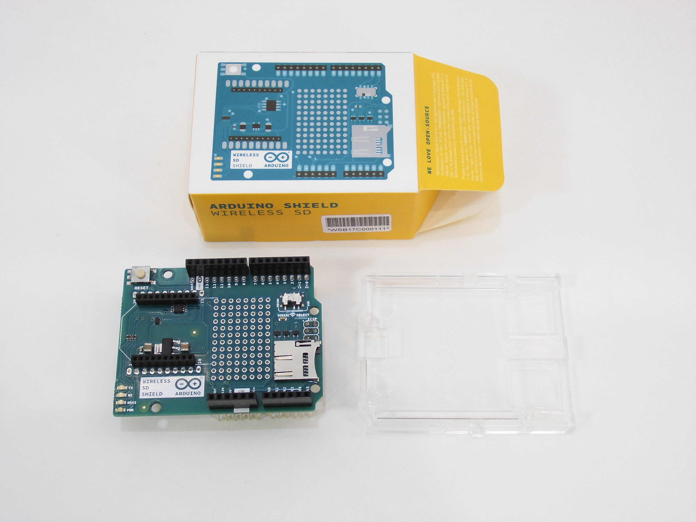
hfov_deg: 42.1
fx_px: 905
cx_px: 348
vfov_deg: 32.2
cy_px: 261
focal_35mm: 45
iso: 200
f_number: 3.8
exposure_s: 1/125
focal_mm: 8.03
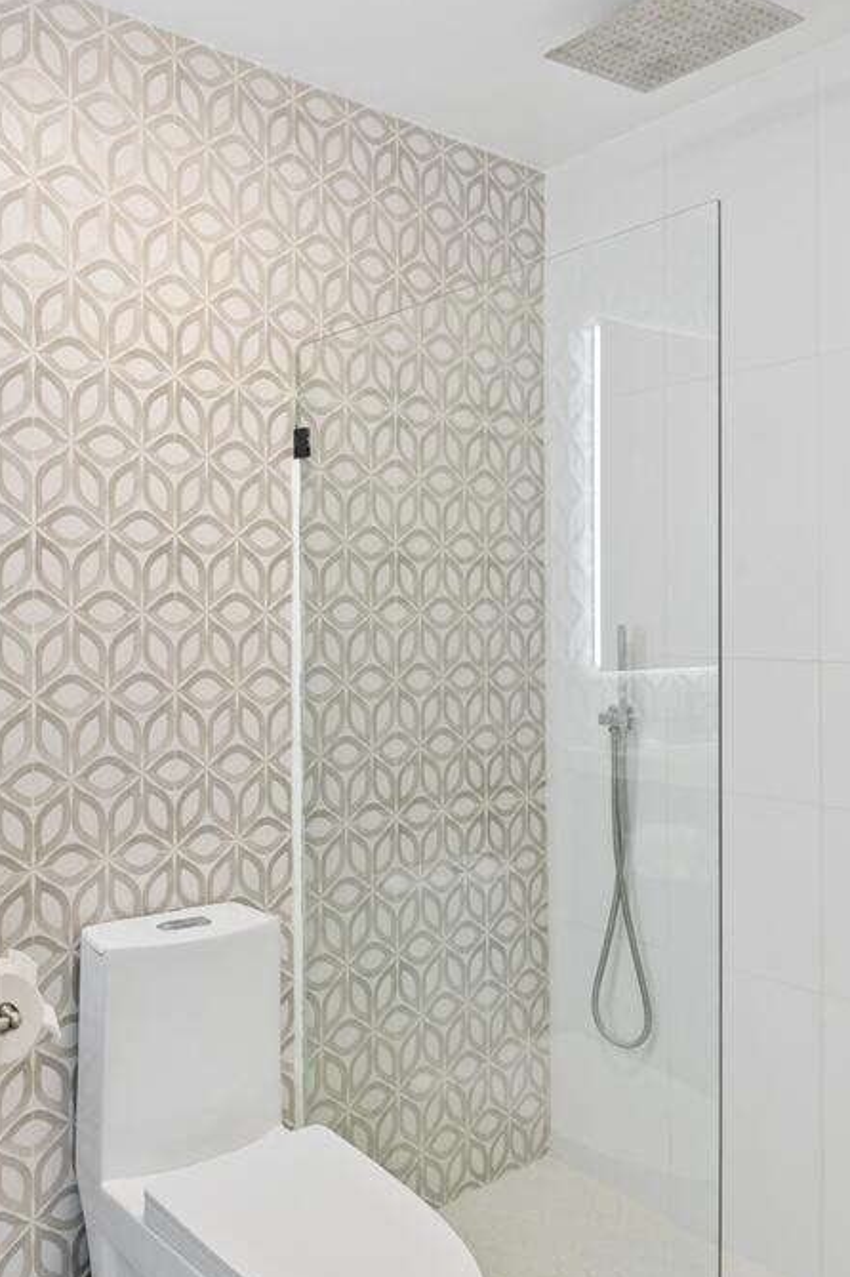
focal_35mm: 26
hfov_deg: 45.6
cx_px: 111
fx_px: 922
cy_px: 641
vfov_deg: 69.4
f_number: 8
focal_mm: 17
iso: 64
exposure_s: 1/13
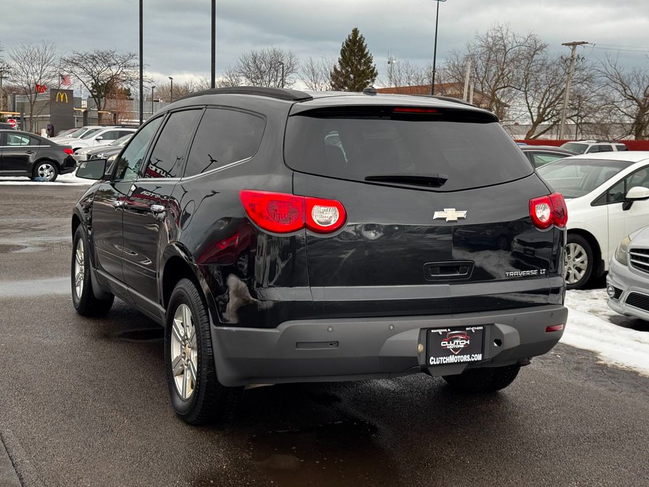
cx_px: 324
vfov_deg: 30.3
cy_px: 244
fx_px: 900
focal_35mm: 48
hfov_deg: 39.7
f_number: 1.78
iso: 64
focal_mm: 6.76
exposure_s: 1/417
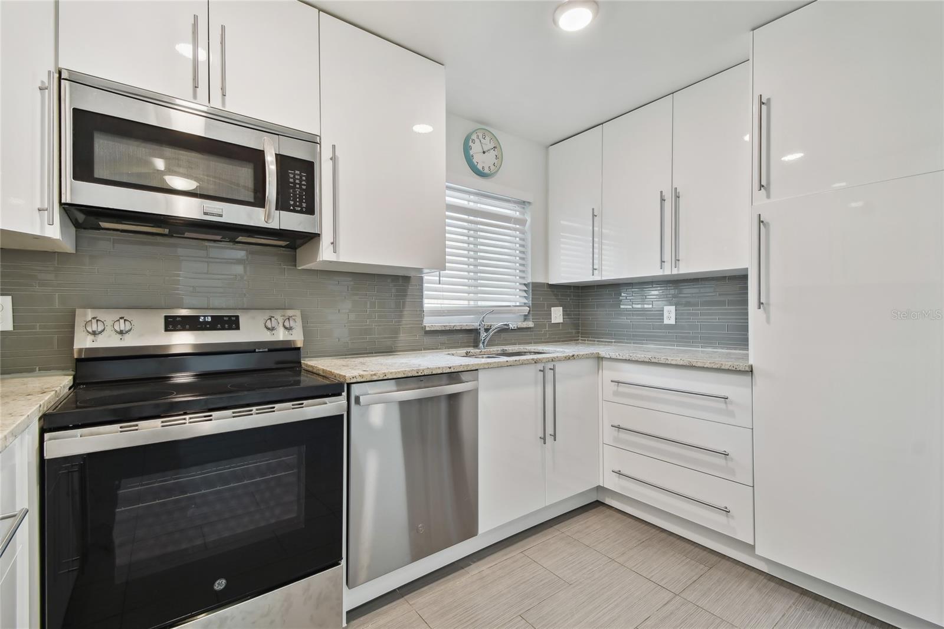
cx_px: 472
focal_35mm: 15
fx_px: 393
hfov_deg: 100.4
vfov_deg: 77.3
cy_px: 314
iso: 100
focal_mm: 10
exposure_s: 1/13
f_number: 7.1
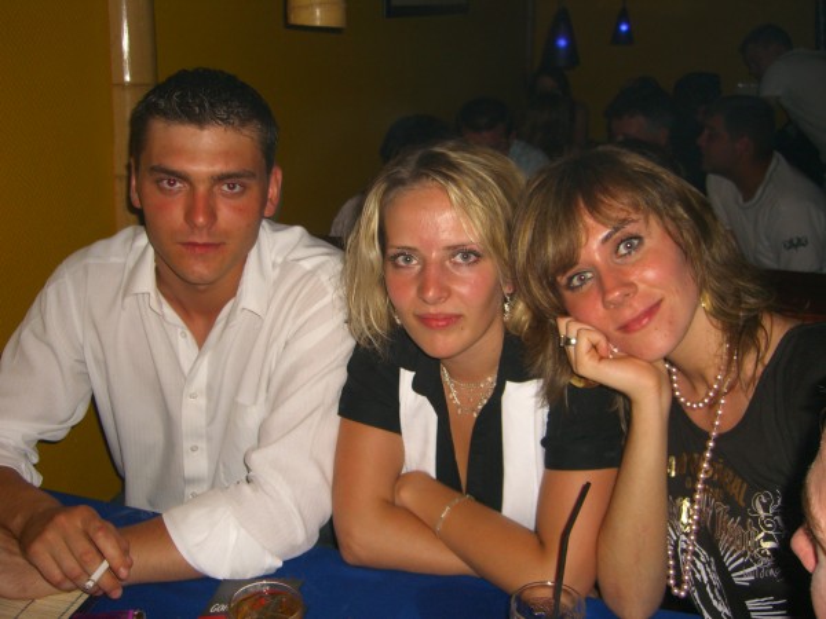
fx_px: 907
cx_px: 413
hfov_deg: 49.0
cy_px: 310
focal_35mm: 38
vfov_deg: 37.7
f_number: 2.8
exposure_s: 1/60
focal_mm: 7.9
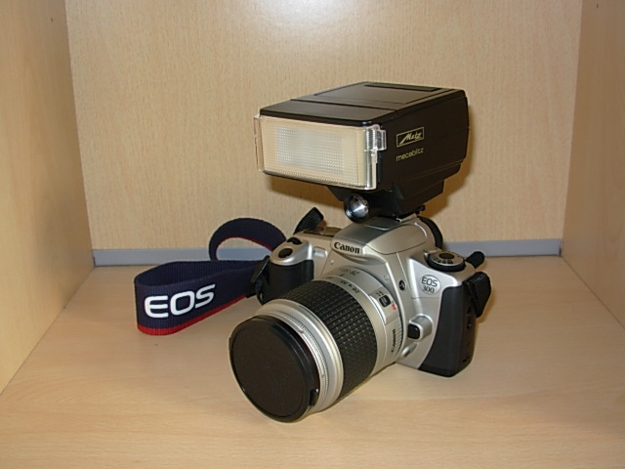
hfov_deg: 49.0
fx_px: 686
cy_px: 234
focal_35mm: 38
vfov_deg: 37.7
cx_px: 312
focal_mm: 6.3
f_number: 2.9
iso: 50
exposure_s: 1/32
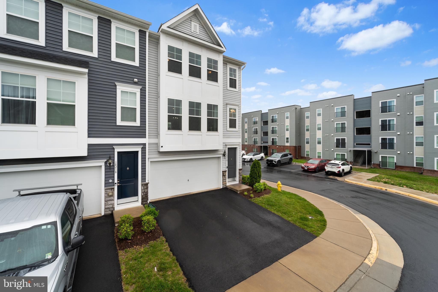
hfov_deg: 104.3
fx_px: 170
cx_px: 219
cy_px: 146
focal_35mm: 14
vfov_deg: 81.2
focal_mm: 14
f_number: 7.1
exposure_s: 1/80
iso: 100
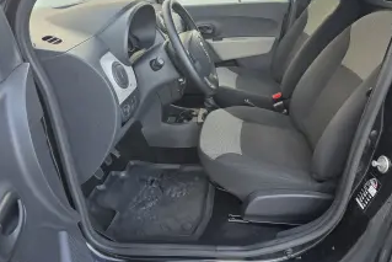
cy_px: 111
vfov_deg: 47.8
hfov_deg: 67.1
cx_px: 219
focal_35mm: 27
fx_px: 294
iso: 125
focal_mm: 6.3
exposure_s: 1/180
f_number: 1.7
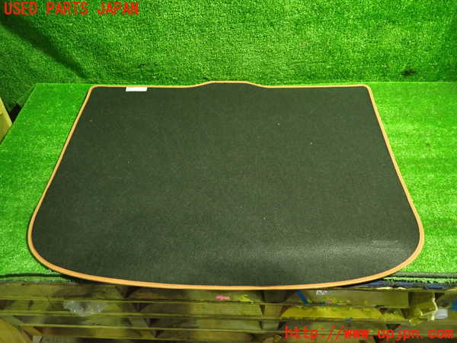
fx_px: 330
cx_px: 228
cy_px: 172
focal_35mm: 25
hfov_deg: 69.4
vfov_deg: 54.9
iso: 640
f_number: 2
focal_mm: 4.5
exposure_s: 1/30
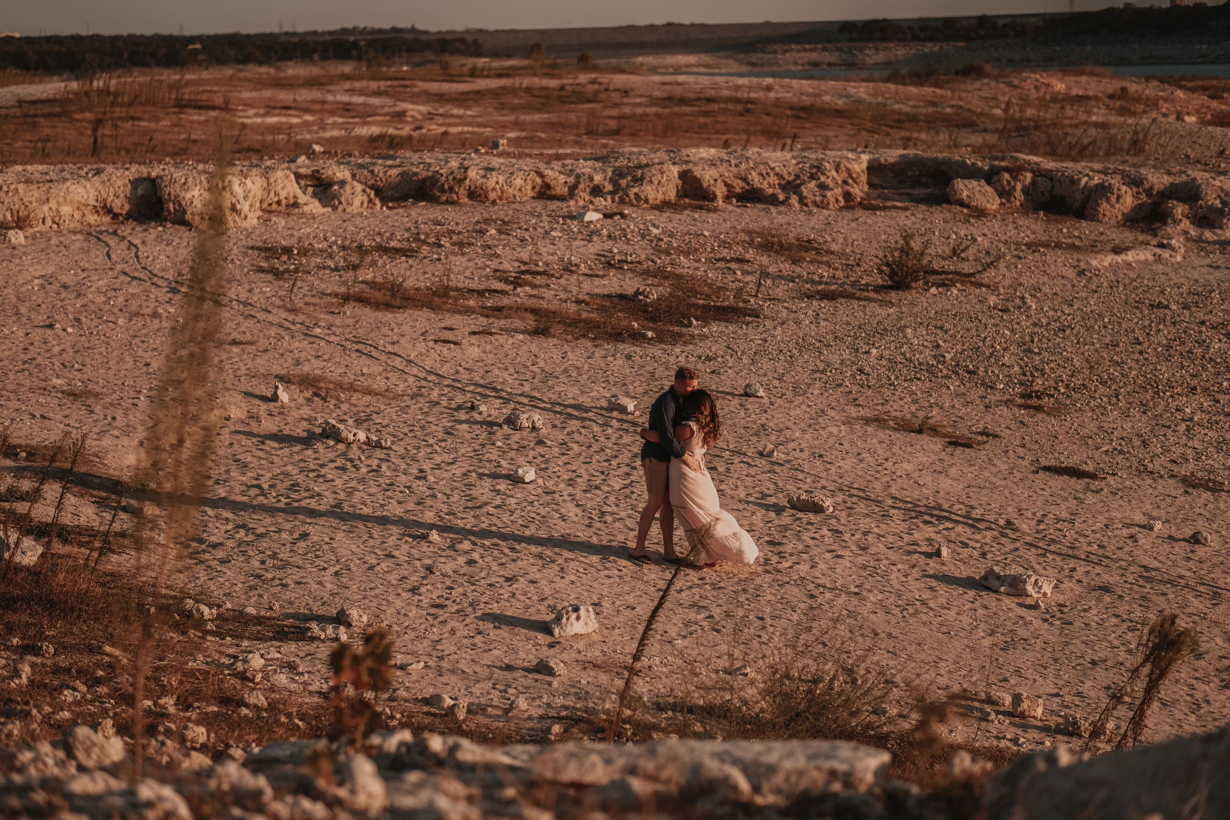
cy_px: 410
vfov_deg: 16.3
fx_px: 2870
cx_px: 615
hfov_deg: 24.2
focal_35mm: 84
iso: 160
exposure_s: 1/4000
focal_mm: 56
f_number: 1.6
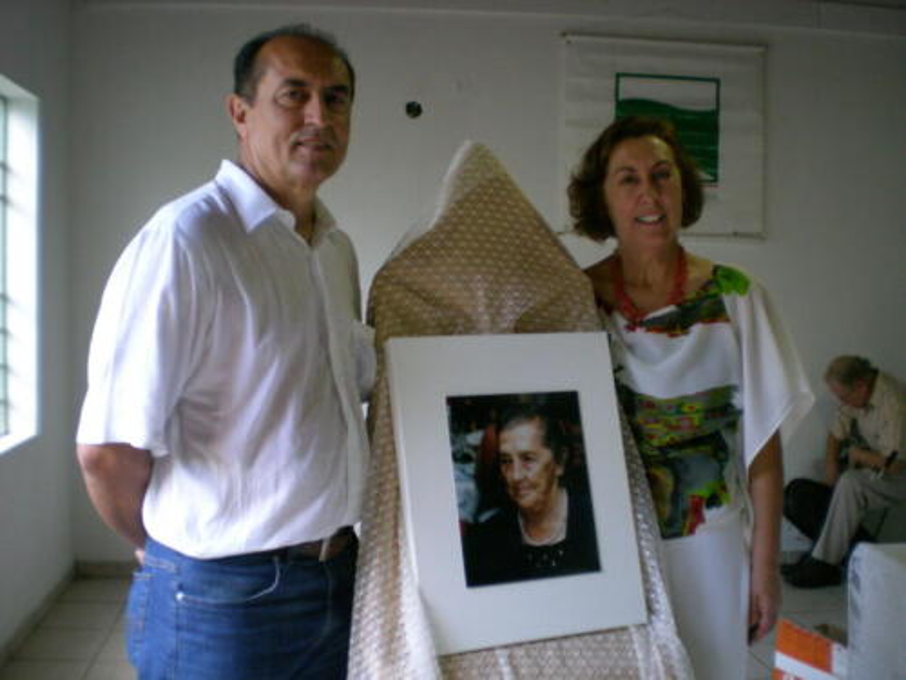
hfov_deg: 49.0
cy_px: 340
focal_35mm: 38
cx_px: 453
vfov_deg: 37.7
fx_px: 995
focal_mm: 6.3
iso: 200
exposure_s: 1/41.1
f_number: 3.1
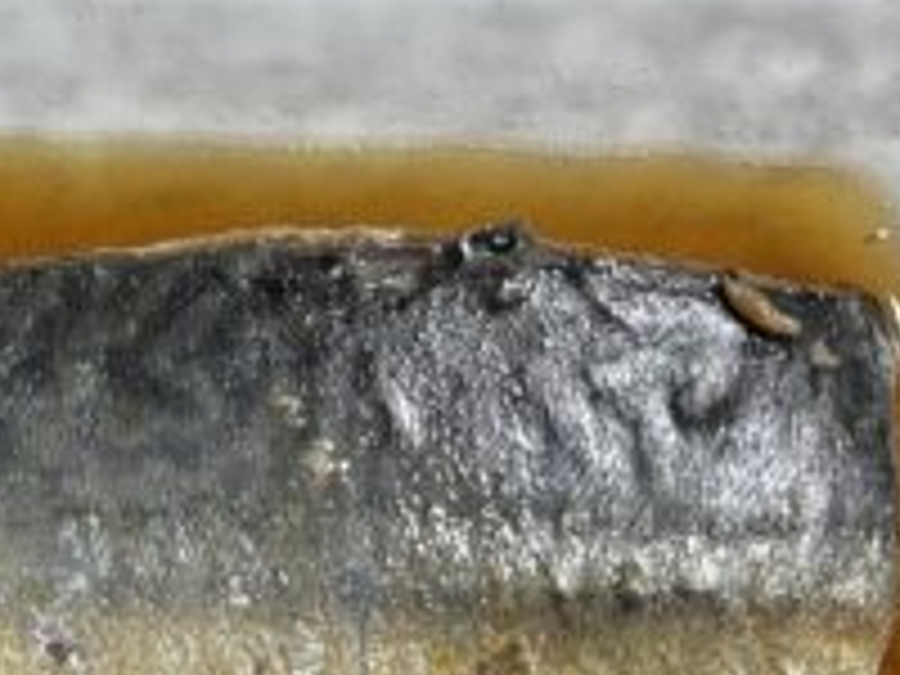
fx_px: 3458
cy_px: -14
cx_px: -144
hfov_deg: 14.4
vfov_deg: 11.0
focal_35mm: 133
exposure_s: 1/50
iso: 160
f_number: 1.6
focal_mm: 5.96
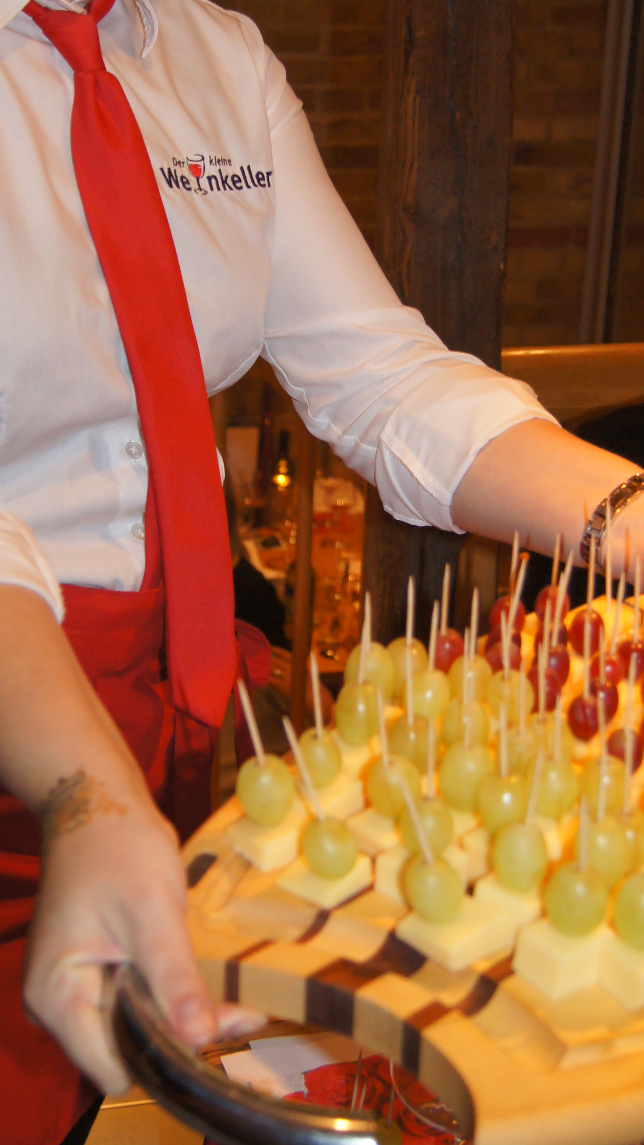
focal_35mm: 61
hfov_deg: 19.7
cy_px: 428
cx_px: 315
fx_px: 1852
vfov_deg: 34.2
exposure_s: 1/30
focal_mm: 24
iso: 640
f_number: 4
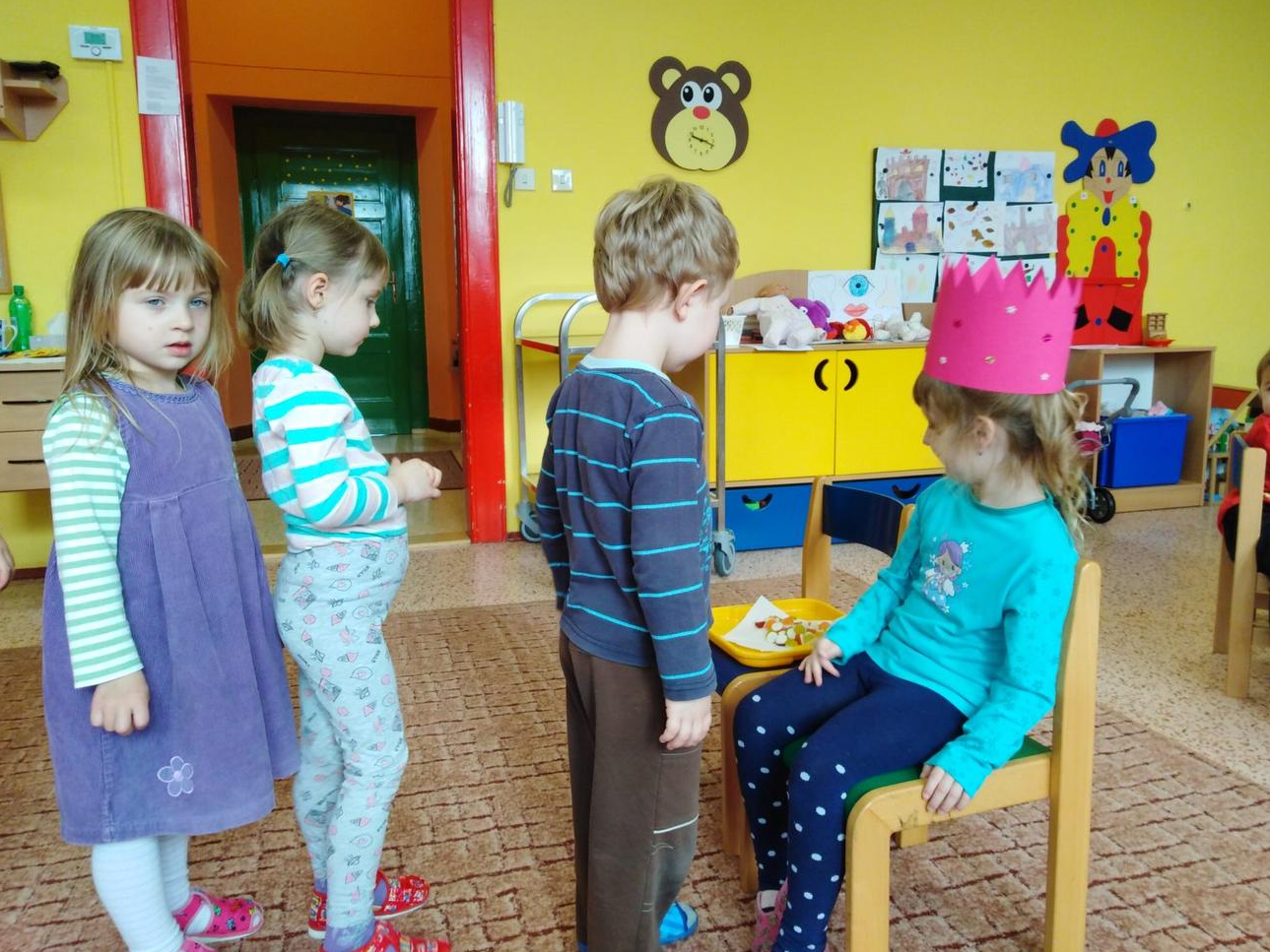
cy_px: 465
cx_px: 648
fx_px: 991
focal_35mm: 27
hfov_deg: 65.3
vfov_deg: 51.4
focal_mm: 3.46
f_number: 2.2
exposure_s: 1/33.3
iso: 156
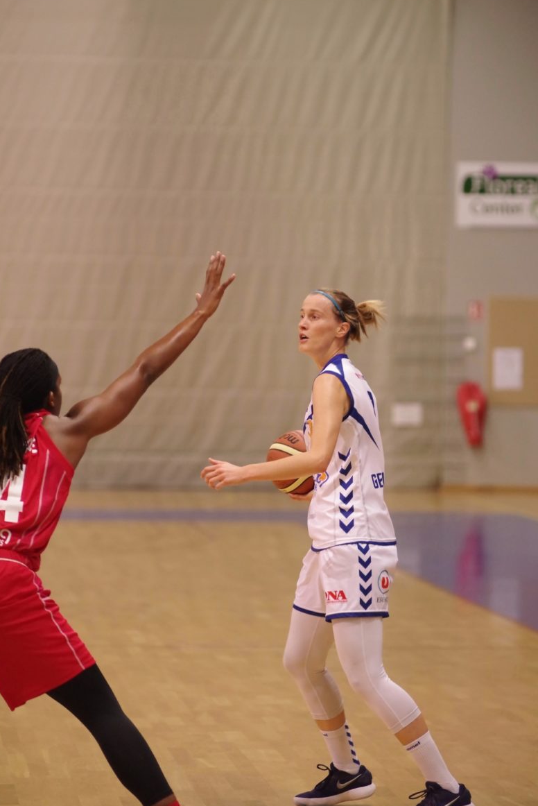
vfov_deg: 12.3
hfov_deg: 8.2
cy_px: 377
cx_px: 328
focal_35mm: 167
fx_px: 3739
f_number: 3.2
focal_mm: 135
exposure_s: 1/640
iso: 6400
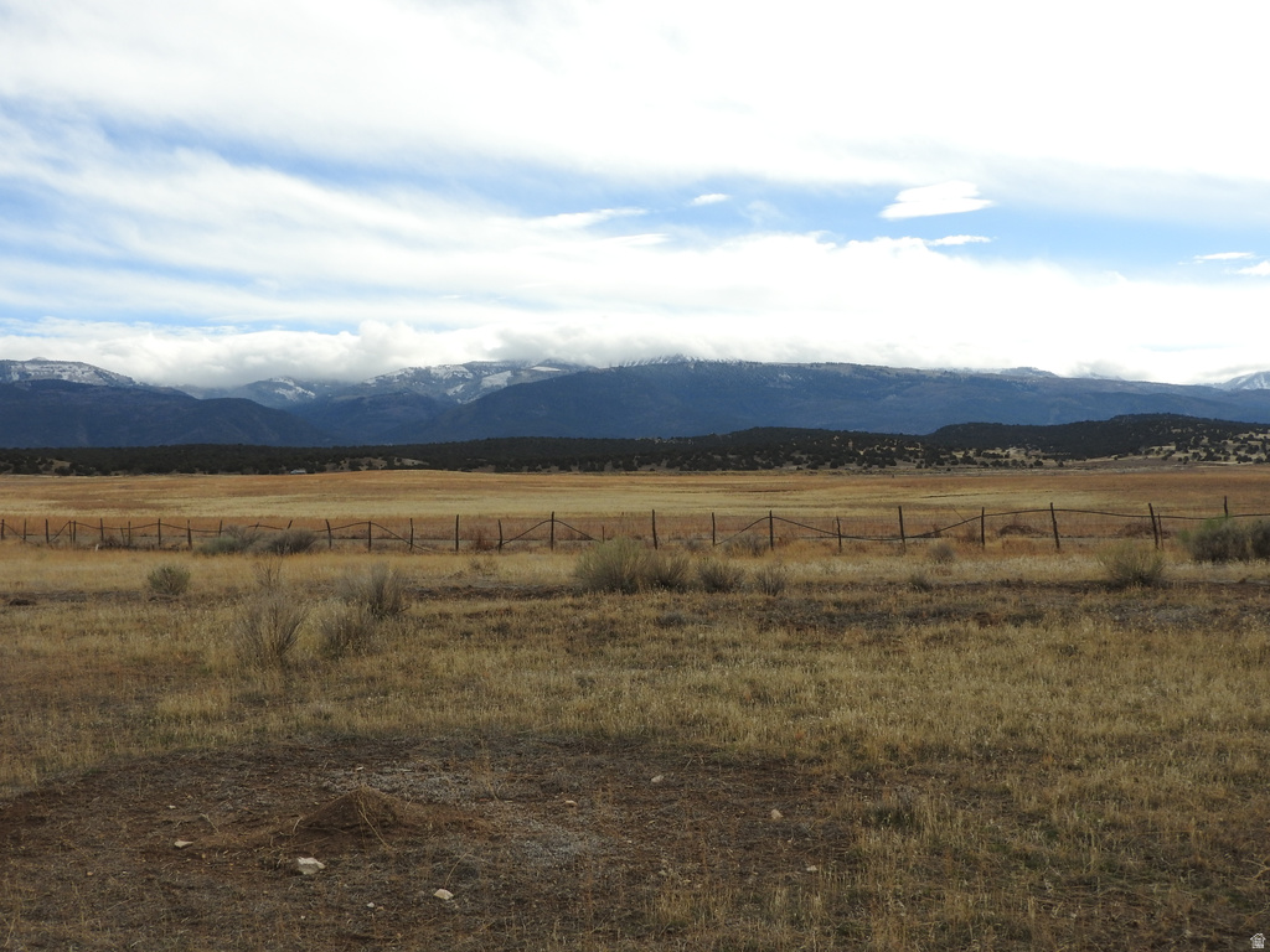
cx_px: 635
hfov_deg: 46.8
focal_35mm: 40
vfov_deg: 36.0
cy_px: 476
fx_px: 1468
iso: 100
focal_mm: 7.2
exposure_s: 1/1600
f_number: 3.8
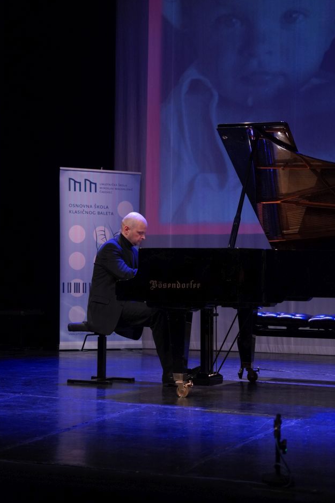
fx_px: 1066
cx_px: 164
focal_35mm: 76
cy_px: 242
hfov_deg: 17.9
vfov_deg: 26.5
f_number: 2.8
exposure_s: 1/160
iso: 2000
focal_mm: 48.2
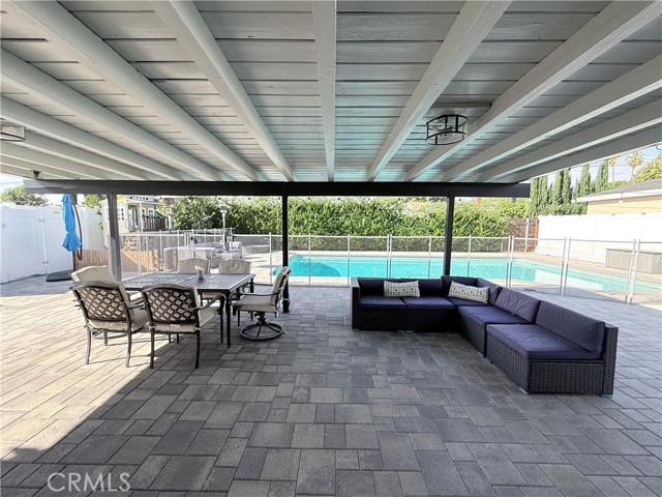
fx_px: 268
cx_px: 331
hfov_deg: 102.1
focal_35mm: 14
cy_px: 248
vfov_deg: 85.7
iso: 50
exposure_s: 1/323
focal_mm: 2.22
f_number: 2.2
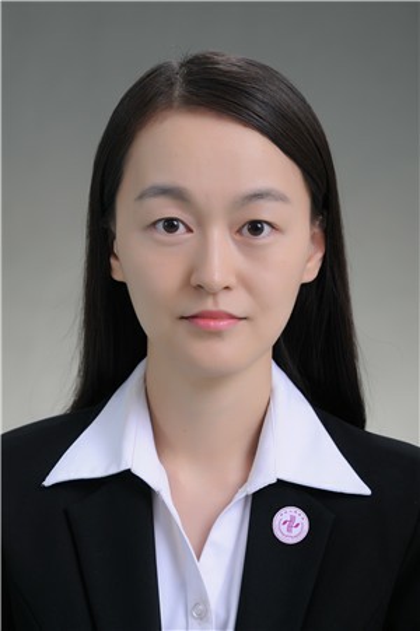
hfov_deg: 10.7
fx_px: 2235
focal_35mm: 128
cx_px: 210
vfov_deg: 16.1
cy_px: 316
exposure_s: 1/125
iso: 160
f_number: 5.6
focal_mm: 85
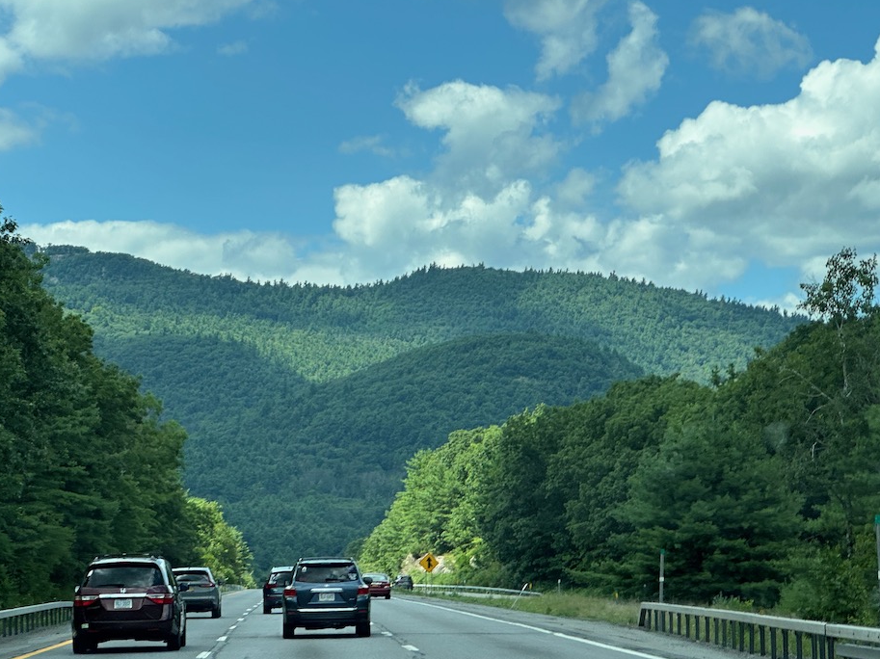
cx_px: 359
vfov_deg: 13.7
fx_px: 2744
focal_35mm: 108
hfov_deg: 18.2
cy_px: 373
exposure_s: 1/630
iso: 32
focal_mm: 9
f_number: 2.8
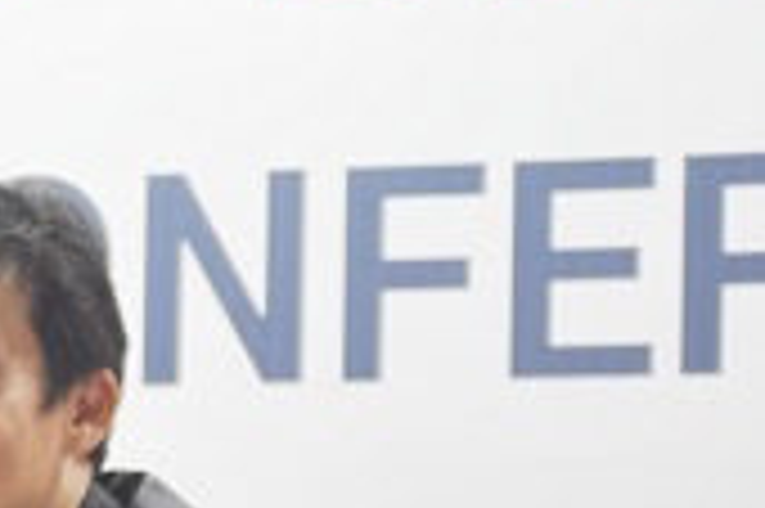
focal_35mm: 397
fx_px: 8428
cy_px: 539
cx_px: -356
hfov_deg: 5.2
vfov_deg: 3.5
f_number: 4.5
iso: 500
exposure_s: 1/40
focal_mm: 90
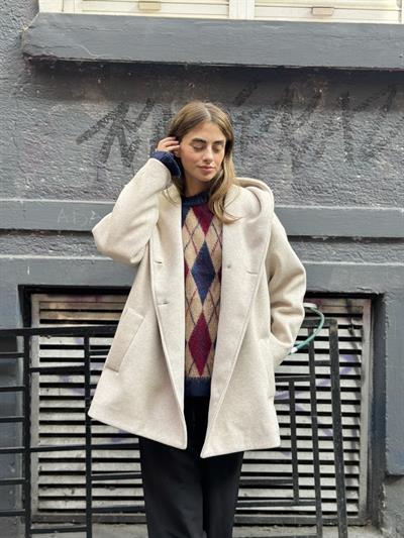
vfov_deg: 39.6
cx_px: 202
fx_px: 747
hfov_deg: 30.3
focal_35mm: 48
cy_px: 269
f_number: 1.78
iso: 64
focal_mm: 6.76
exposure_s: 1/349
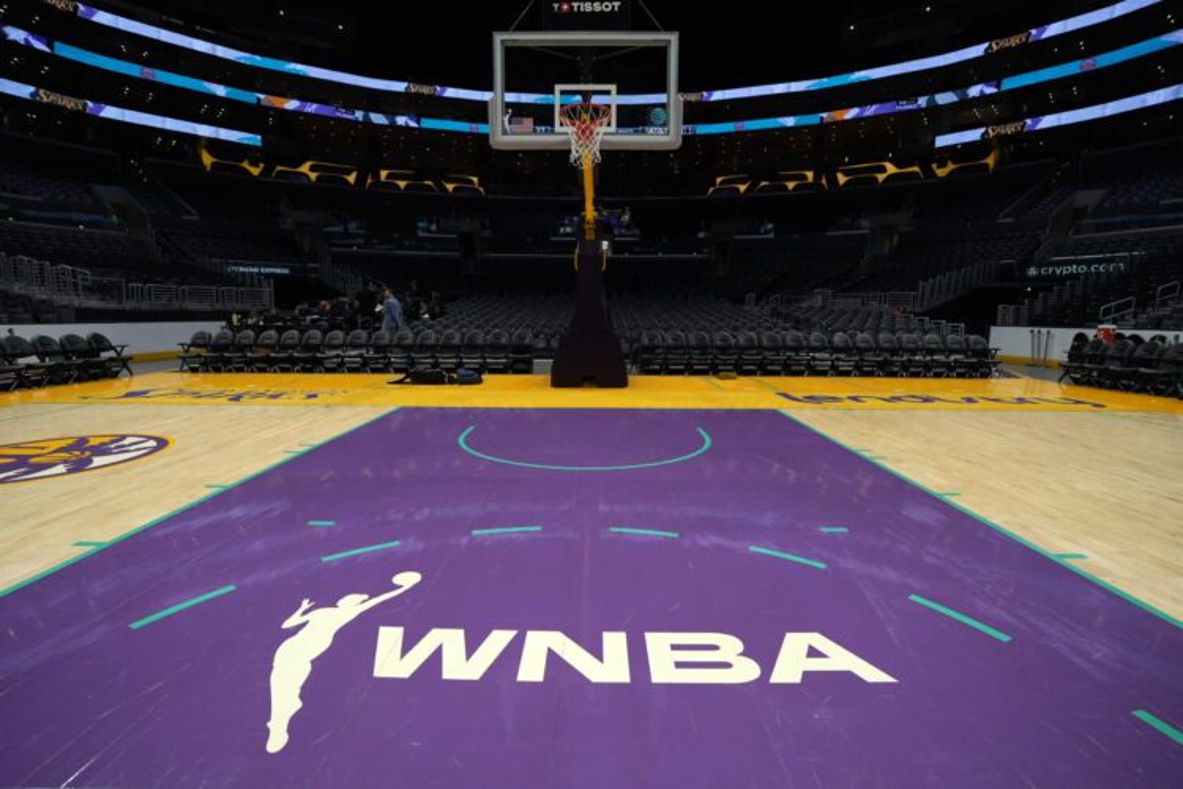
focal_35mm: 16
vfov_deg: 73.7
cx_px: 592
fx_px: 526
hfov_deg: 96.7
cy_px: 394
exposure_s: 1/3200
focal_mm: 16
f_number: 3.2
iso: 4000
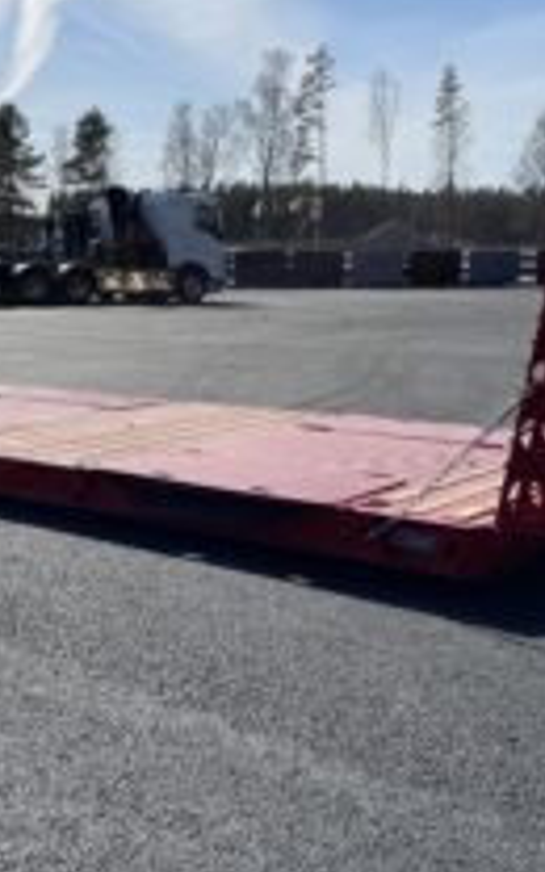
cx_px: 201
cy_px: 398
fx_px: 1260
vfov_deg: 38.2
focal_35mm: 53
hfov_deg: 24.3
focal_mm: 4.2
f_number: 1.6
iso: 32
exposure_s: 1/5814
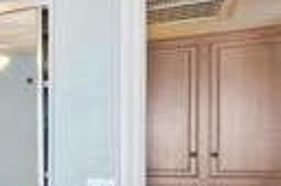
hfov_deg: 18.5
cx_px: -299
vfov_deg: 22.1
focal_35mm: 60
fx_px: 468
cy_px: 161
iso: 250
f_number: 6.3
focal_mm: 12
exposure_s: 2
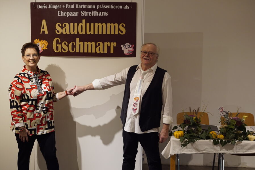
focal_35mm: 50
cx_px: 128
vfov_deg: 27.0
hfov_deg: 39.6
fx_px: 354
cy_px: 85
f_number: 2.8
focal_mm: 50
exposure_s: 1/160
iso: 1600
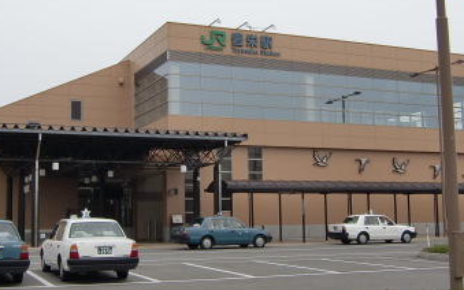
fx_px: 708
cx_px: 201
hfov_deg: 36.2
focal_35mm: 56
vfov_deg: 23.1
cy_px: 156
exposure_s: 1/200
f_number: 7
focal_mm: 4.9
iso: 64
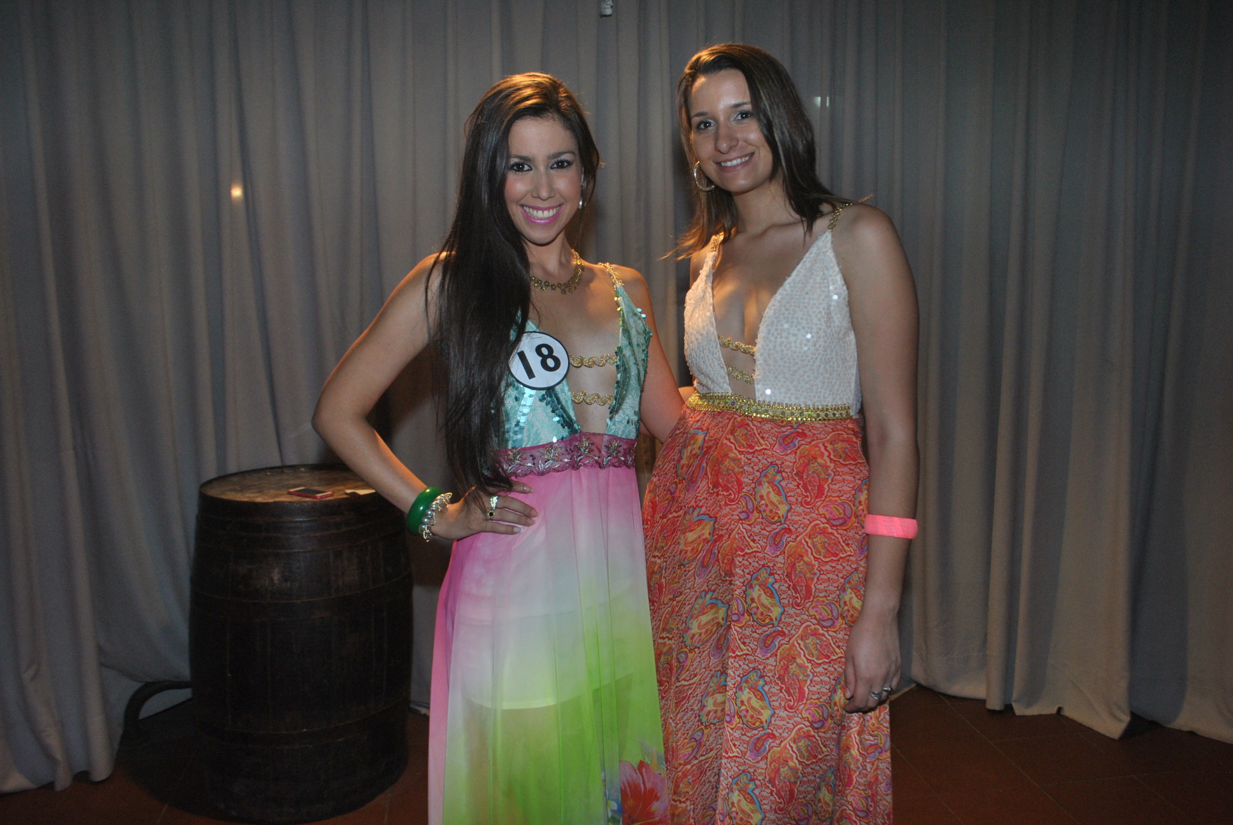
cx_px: 616
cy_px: 412
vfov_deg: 40.1
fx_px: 1132
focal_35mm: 33
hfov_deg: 57.2
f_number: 5.6
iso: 400
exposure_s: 1/80
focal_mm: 22
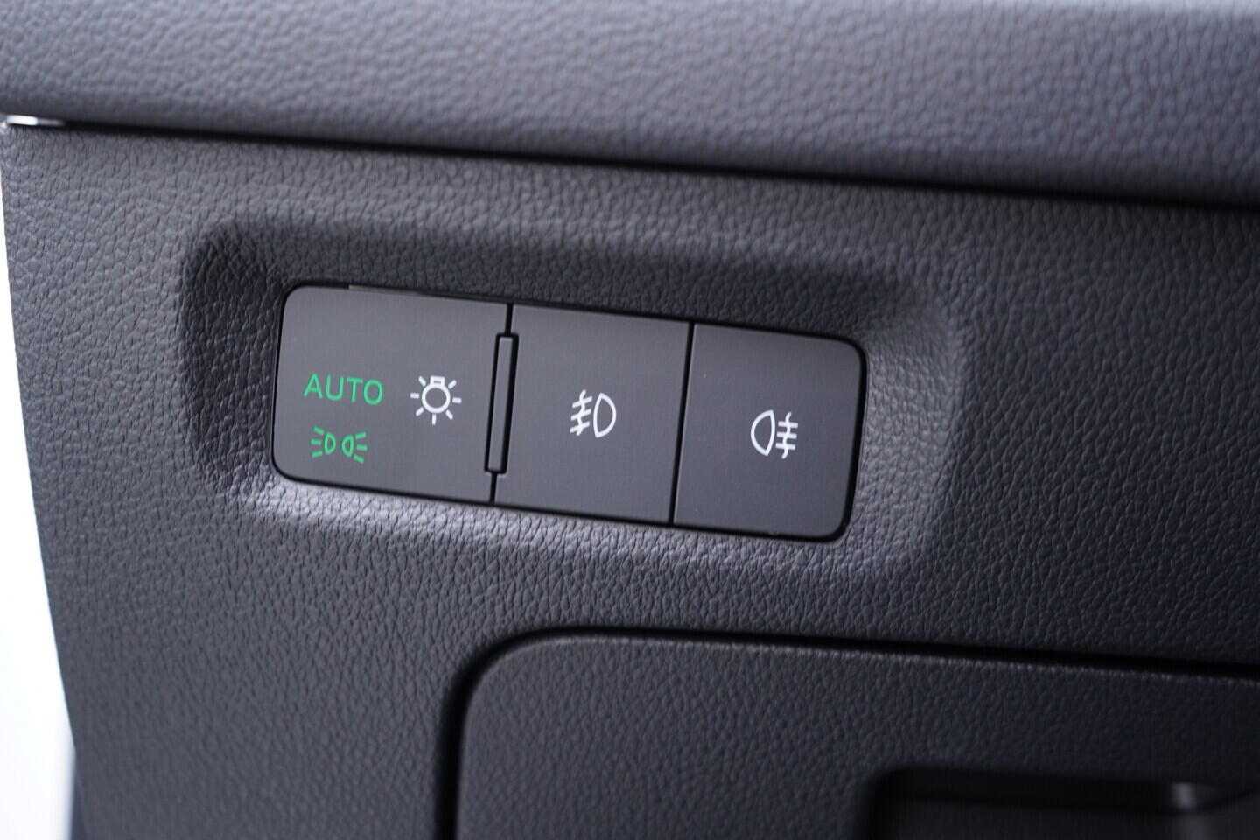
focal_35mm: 36
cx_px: 630
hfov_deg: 53.1
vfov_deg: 36.9
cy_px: 420
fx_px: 1260
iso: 400
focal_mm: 24
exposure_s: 1/40
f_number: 2.8
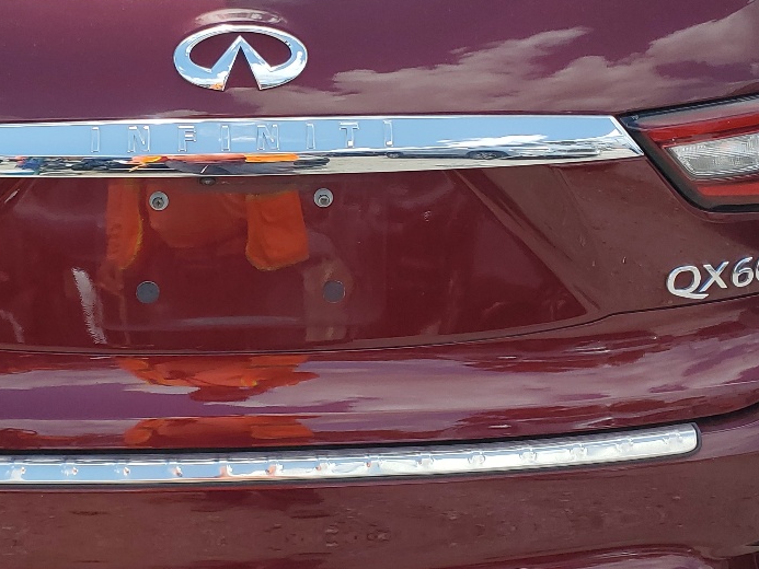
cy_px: 176
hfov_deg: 31.9
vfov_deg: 24.3
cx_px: 242
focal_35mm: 60
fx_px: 1316
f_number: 1.5
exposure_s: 1/1667
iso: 50
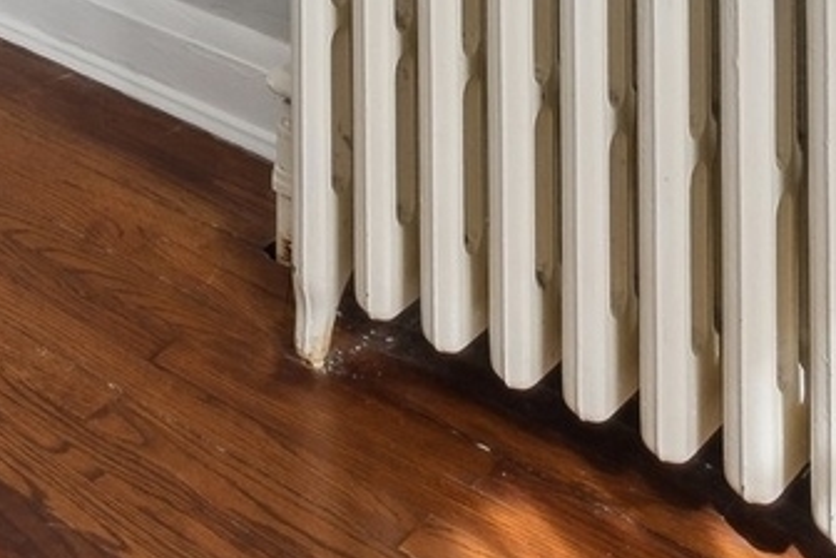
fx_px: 1788
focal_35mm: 77
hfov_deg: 22.9
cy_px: -712
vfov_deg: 13.7
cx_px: -305
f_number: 8
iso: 320
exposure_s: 1/30
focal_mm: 16
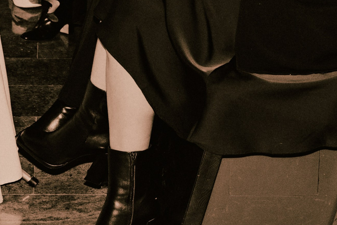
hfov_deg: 14.5
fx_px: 1320
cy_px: -113
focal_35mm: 141
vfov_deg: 9.5
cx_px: 101
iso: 1250
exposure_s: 1/30
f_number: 7.1
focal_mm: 45
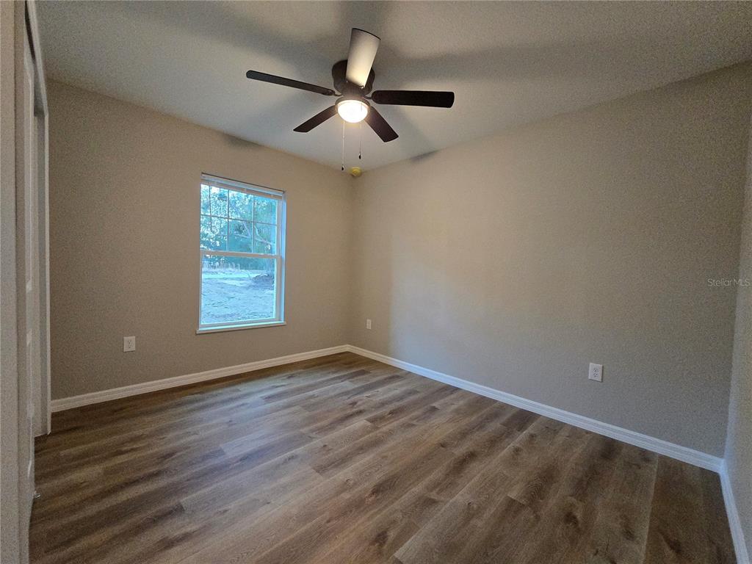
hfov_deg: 106.2
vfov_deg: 89.9
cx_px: 376
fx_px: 282
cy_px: 282
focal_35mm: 13
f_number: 2.2
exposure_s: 1/60
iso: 640
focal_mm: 2.2
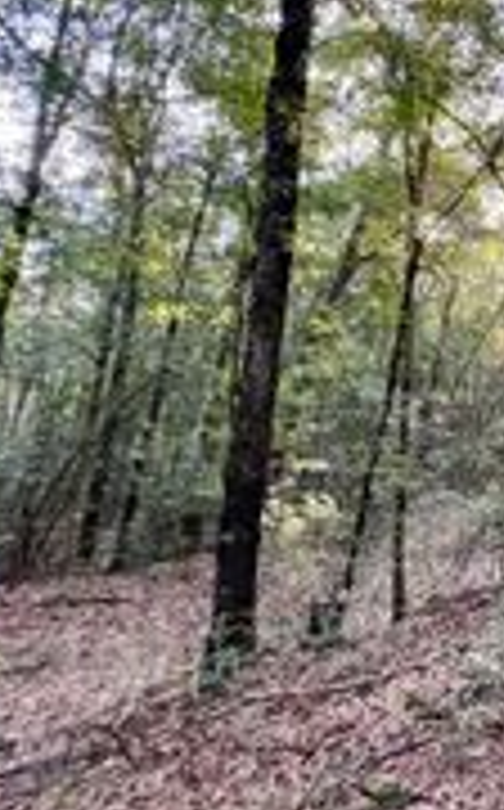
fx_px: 728
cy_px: 263
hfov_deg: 22.5
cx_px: 900
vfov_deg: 56.8
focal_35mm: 33
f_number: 1.8
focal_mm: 1.57
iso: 40
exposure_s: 1/99
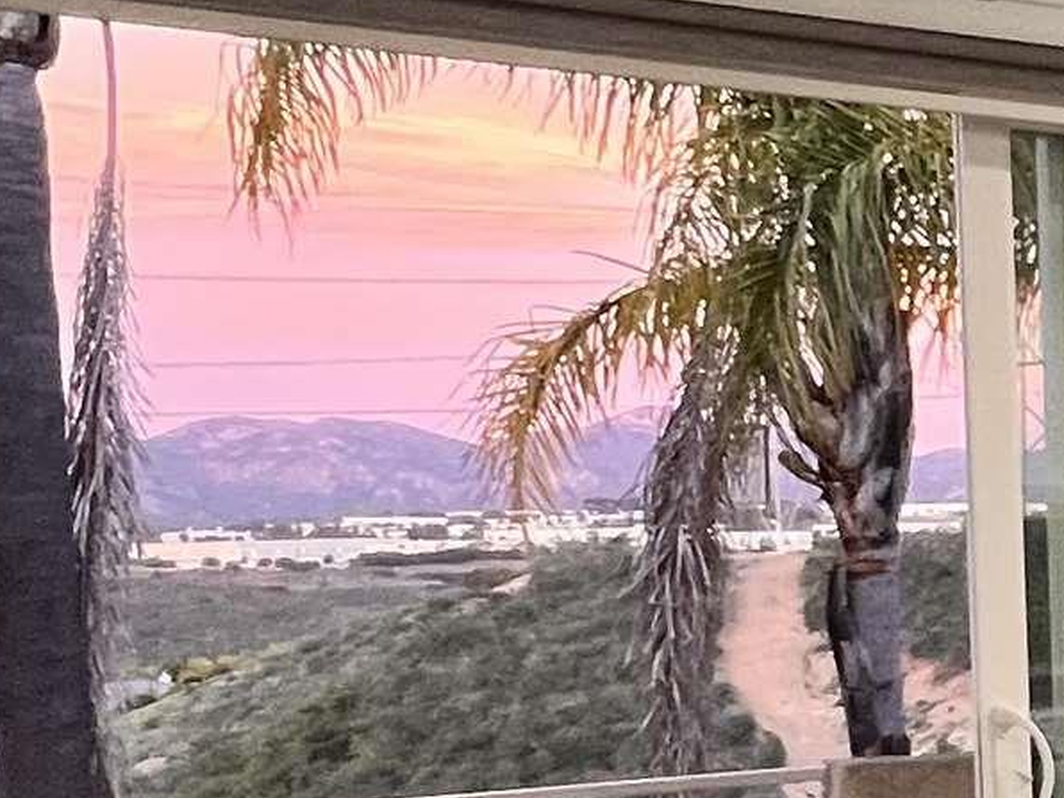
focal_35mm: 67
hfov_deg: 19.7
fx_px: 2059
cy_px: 612
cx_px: 2005
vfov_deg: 21.7
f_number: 1.8
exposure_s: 1/60
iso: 200
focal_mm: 1.57
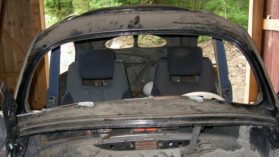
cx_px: 139
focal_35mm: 38
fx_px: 281
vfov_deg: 31.2
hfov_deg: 52.8
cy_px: 79
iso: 100
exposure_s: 1/60
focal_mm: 5.6
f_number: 2.8
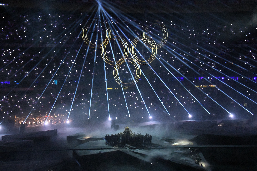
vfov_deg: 18.9
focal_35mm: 72
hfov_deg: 28.1
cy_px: 86
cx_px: 128
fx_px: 514
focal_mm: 48
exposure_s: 1/60
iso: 25600
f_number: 10
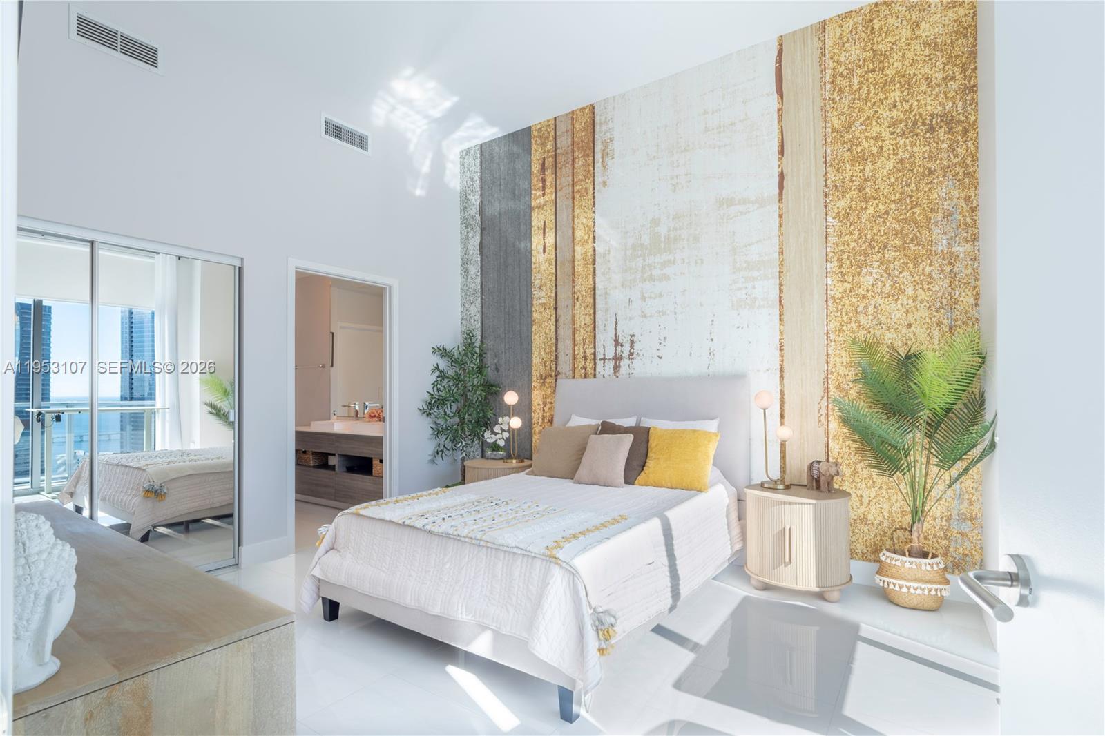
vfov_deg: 81.2
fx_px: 430
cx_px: 552
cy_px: 368
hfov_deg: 104.3
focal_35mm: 14
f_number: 11
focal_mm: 14
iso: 110
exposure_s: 1/50
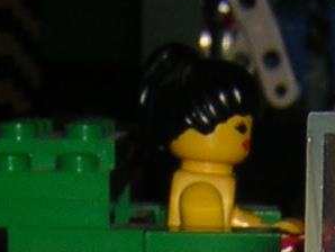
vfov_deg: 7.1
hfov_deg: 10.2
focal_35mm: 193
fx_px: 1869
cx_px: 264
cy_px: 657
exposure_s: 1/60.1
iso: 100
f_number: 5.2
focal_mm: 4.7
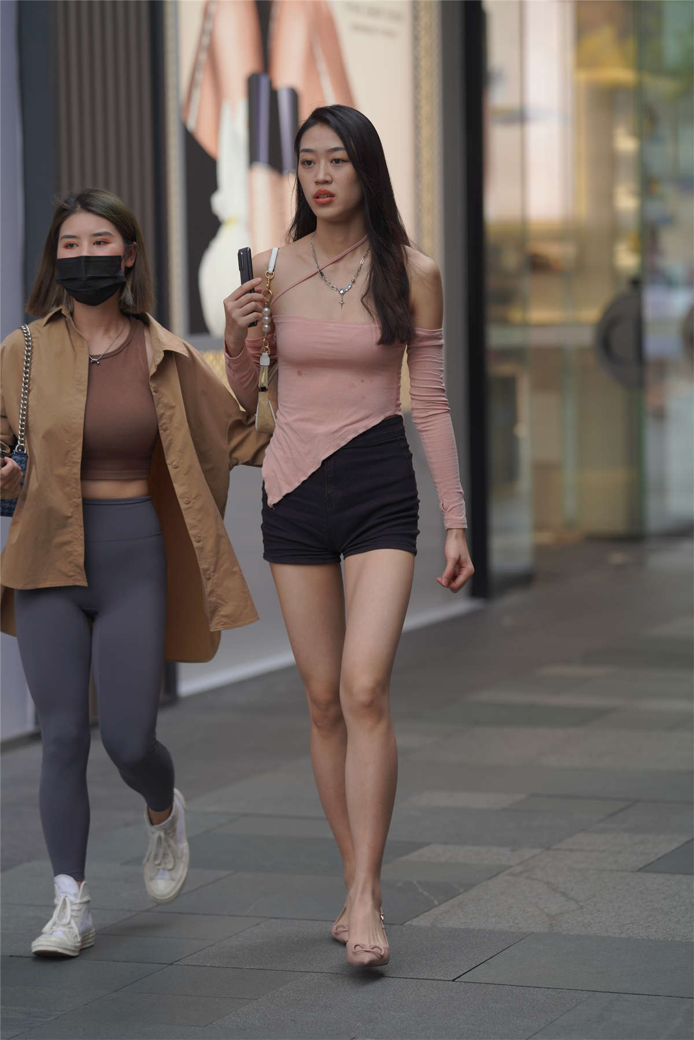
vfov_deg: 15.2
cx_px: 347
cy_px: 520
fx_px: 3903
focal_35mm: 135
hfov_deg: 10.2
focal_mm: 135
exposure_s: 1/500
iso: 320
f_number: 2.8
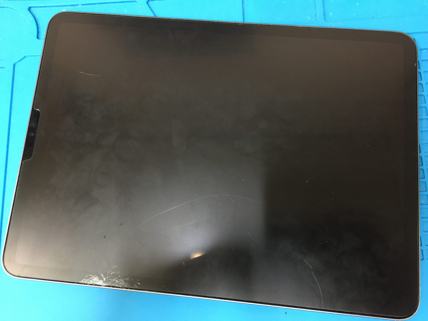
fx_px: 359
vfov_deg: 48.2
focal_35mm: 29
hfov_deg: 61.7
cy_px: 160
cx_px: 214
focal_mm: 4.15
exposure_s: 1/15
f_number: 2.2
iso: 100
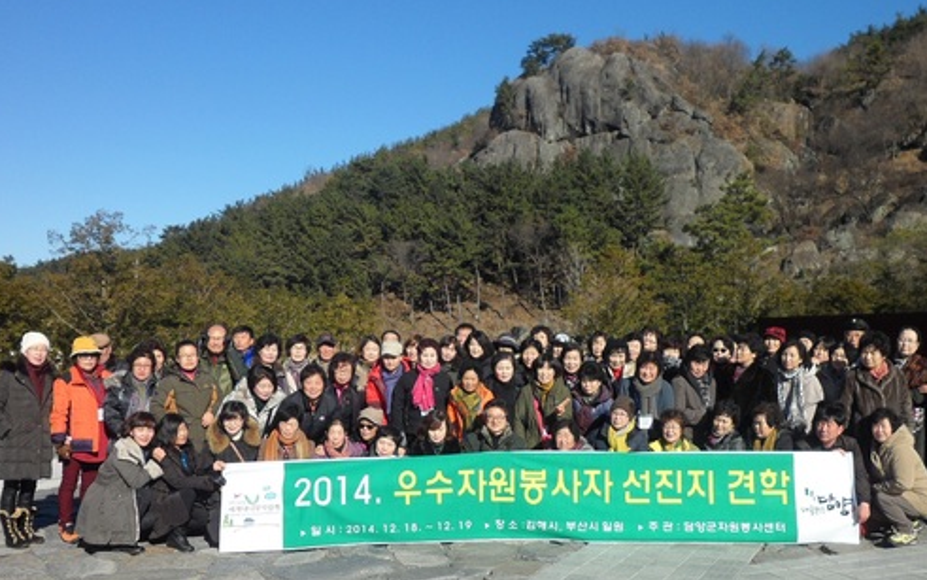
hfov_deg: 51.5
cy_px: 324
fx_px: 960
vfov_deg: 33.6
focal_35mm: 38
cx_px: 483
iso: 80
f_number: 3.7
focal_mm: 5.7
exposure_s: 1/750
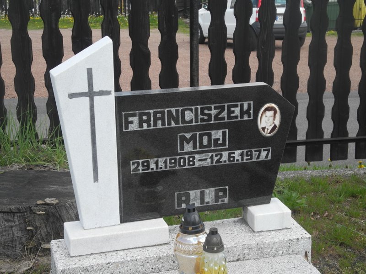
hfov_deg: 25.7
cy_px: 137
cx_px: 183
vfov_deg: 19.4
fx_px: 804
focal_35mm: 76
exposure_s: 1/320
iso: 100
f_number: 4
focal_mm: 16.3
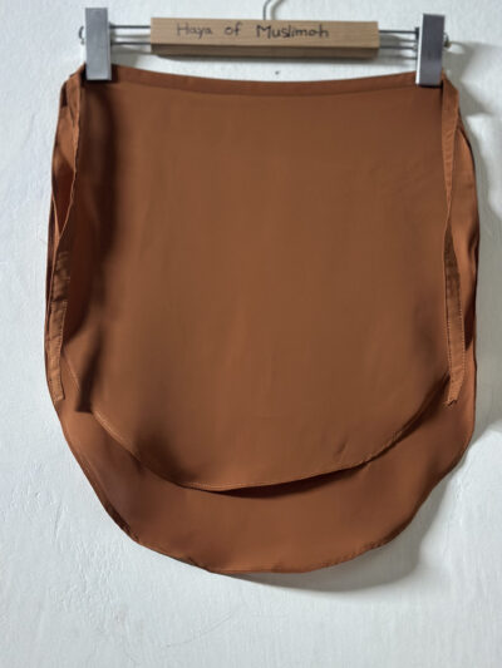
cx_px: 251
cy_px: 334
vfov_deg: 39.6
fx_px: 928
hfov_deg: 30.3
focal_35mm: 48
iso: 500
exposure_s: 1/33
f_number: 1.78
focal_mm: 6.86
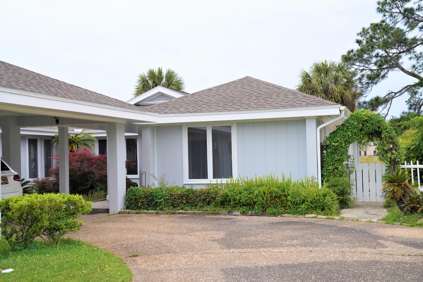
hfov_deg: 40.3
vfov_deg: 27.5
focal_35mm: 49
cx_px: 209
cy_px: 140
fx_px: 576
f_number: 5.6
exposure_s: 1/200
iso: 100
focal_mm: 48
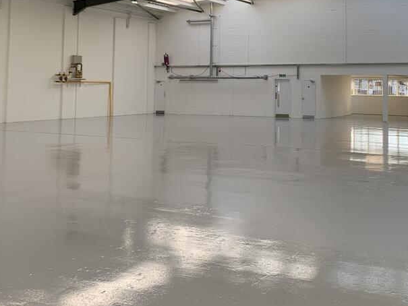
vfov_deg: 32.1
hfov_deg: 41.7
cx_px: 304
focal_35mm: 44
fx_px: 519
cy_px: 67
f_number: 1.8
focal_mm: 4.25
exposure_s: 1/121
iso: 50
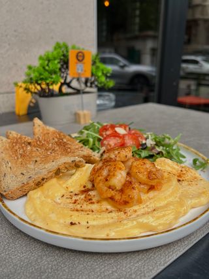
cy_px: 140
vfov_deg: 67.3
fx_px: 209
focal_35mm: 26
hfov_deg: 53.0
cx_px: 104
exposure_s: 1/2008
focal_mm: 5.7
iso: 50
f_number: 1.5
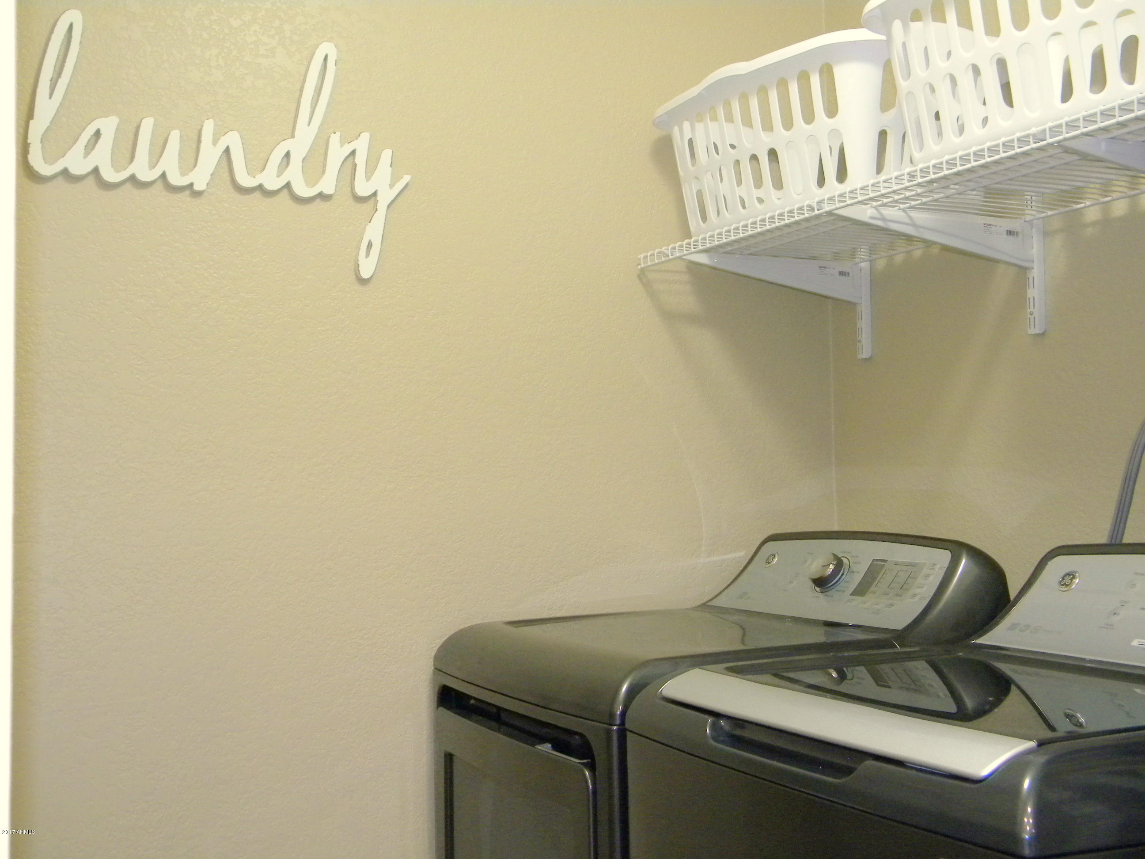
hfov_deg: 45.8
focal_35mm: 41
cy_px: 430
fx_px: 1356
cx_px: 572
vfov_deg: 35.1
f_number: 3.8
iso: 400
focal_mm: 7.3
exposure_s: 1/30
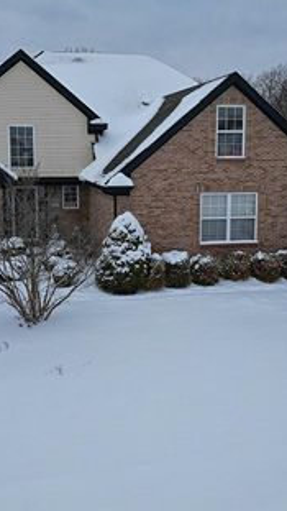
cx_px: 141
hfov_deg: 28.4
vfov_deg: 48.2
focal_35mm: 42
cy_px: 214
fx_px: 568
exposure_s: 1/640
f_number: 1.7
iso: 110
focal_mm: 6.7
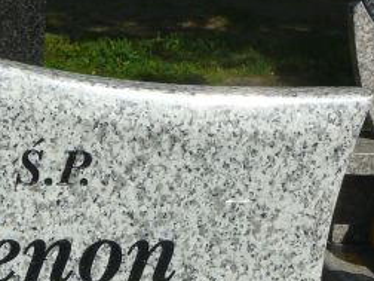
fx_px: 1945
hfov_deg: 10.9
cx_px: 22
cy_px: 336
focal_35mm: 180
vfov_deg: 8.2
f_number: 6.3
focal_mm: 10.5
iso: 80
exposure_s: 1/800
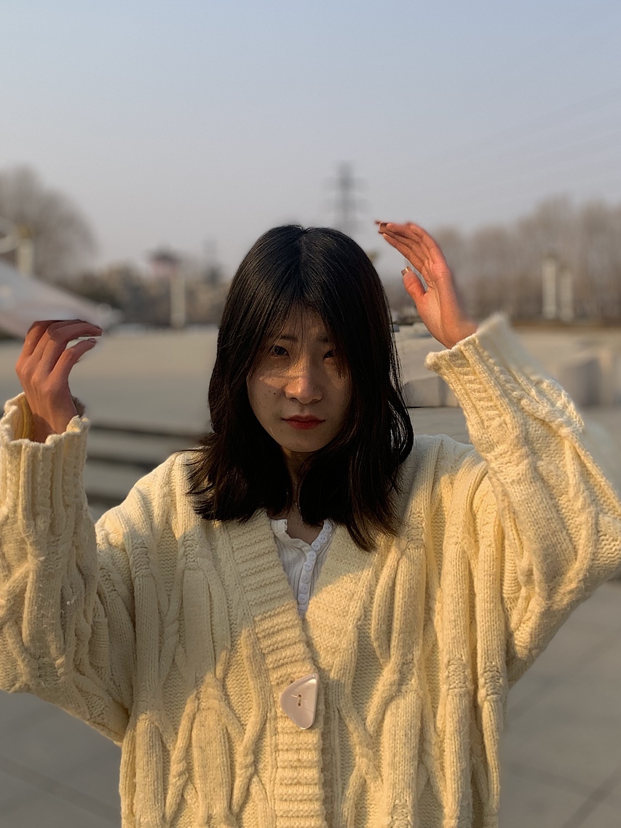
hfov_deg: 36.8
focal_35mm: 39
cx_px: 338
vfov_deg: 47.4
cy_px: 304
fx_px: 933
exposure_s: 1/1718
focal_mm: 4.25
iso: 25
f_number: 1.8
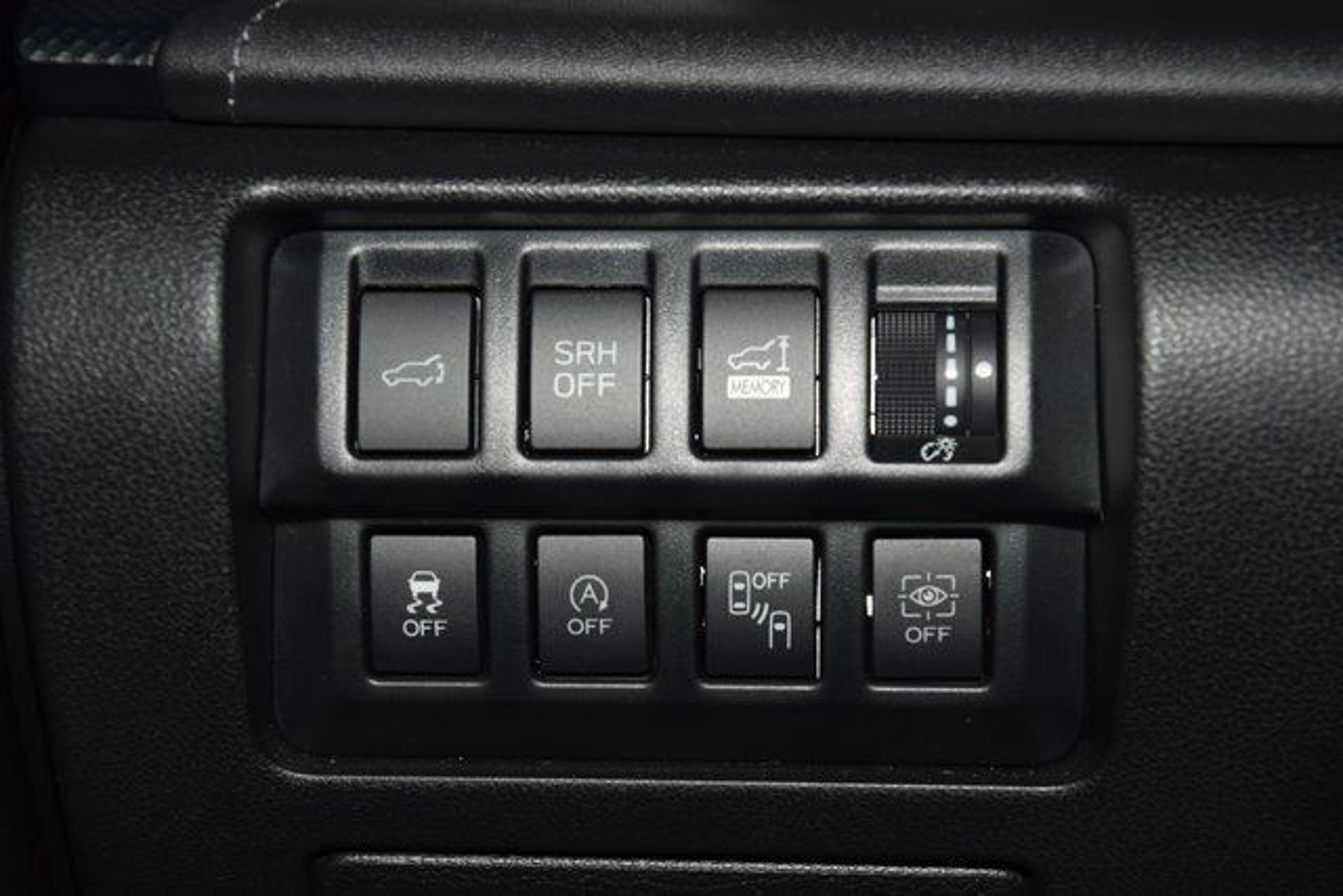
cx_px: 672
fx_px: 3358
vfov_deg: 15.2
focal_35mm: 90
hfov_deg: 22.6
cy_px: 448
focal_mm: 60
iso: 100
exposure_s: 1/125
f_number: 8
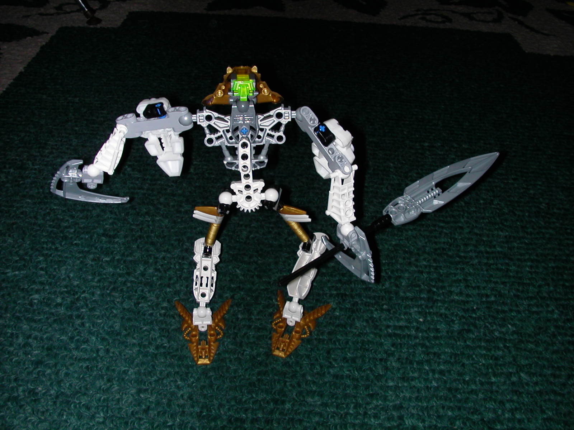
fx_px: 614
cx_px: 287
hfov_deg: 50.1
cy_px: 215
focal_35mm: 37
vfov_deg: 38.7
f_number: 4.5
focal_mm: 5.6
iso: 100
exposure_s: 1/59.9
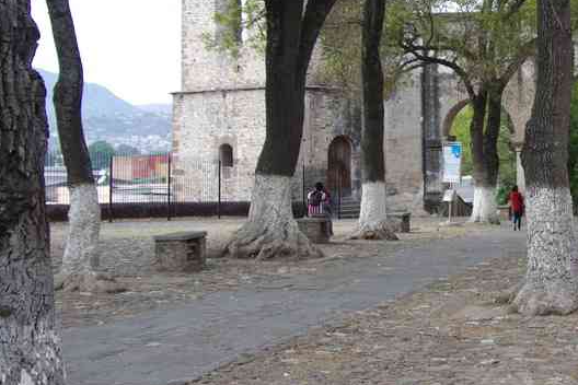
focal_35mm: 71
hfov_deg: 27.4
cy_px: 61
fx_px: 1139
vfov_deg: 19.0
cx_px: 522
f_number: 5.6
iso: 400
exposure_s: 1/50
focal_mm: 25
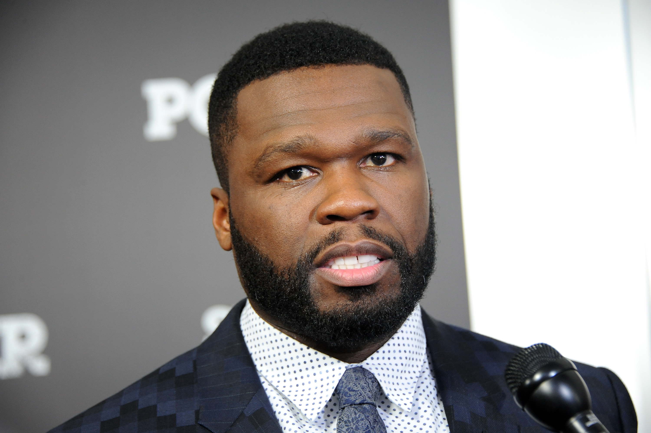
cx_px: 326
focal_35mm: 105
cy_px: 216
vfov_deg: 13.0
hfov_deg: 19.5
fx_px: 1897
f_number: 5.6
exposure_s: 1/100
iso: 2000
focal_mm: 105
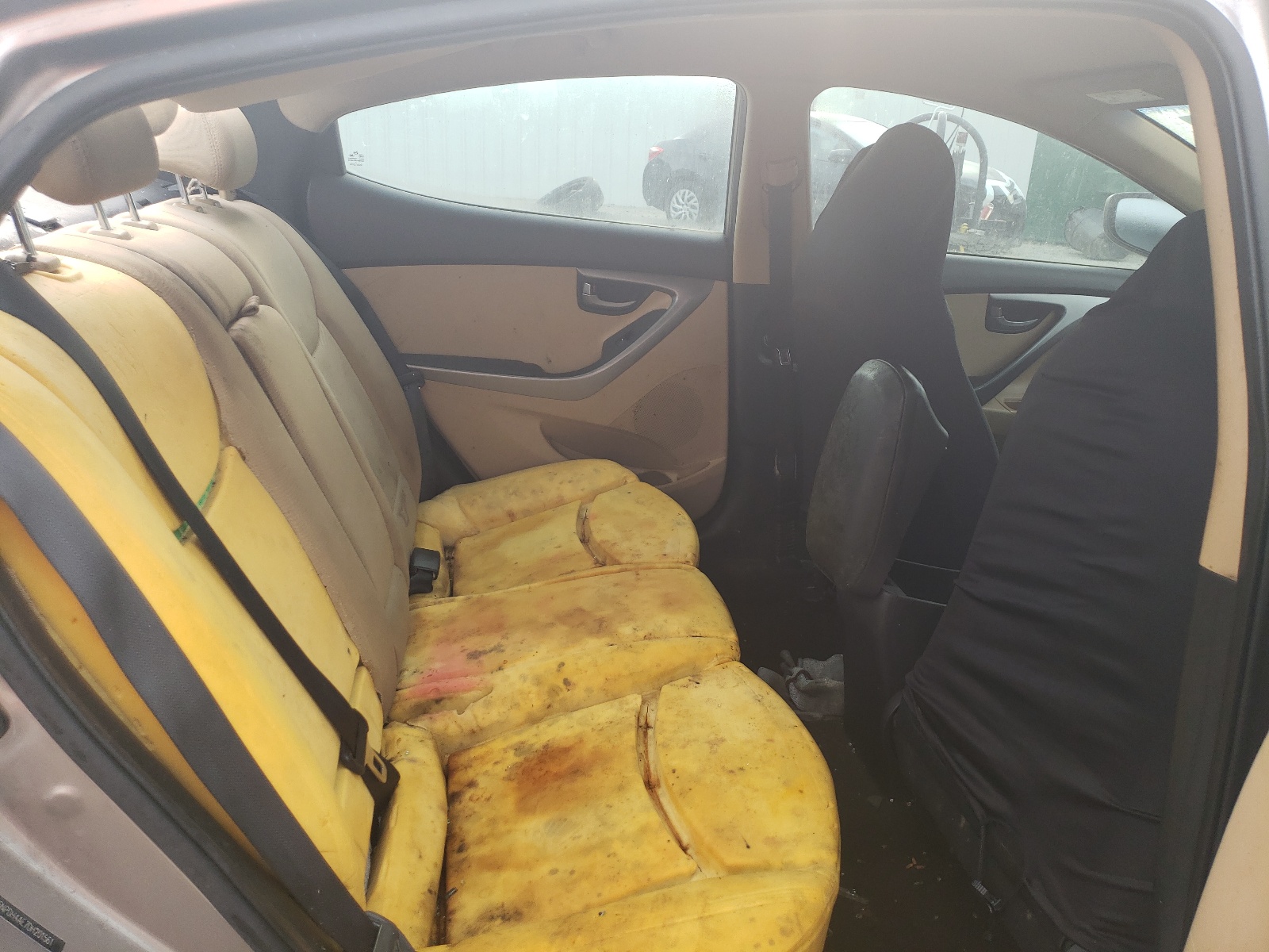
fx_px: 953
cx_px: 634
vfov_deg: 53.1
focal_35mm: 26
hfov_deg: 67.3
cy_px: 476
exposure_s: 1/132
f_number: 1.5
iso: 50
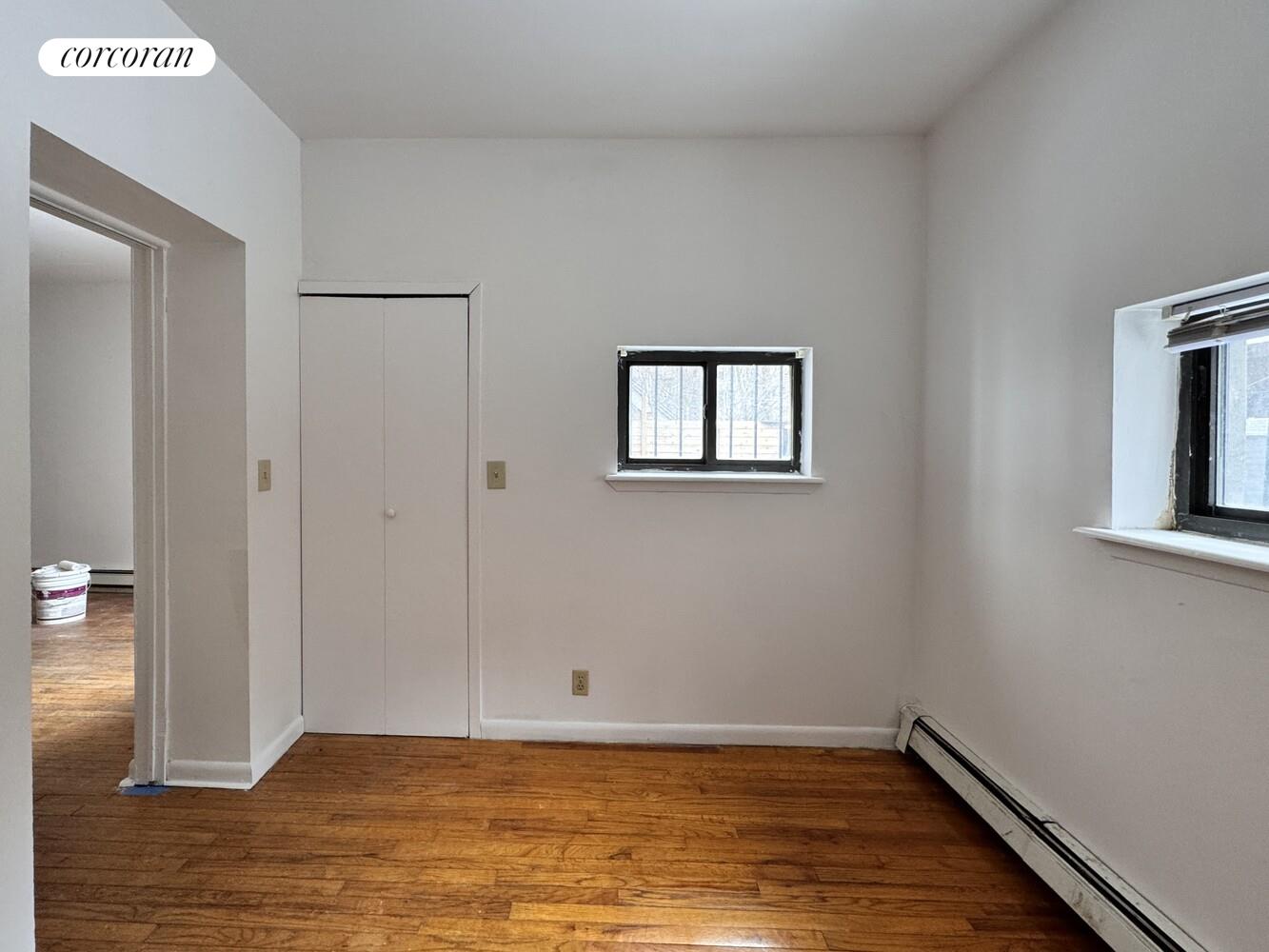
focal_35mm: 14
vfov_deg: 85.7
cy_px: 476
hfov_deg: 102.1
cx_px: 634
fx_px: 513
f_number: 2.2
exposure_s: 1/99
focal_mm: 2.22
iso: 200
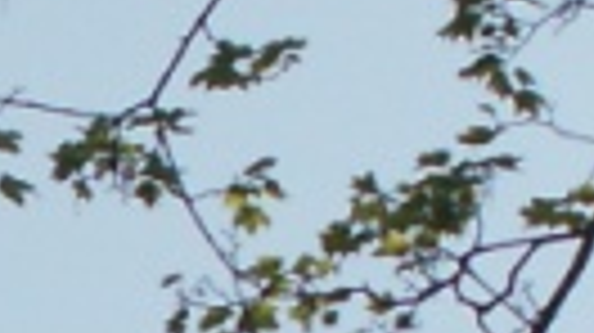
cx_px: -585
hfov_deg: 4.9
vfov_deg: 2.8
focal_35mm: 430
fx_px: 6767
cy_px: 648
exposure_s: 1/400
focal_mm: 8.53
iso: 50
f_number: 4
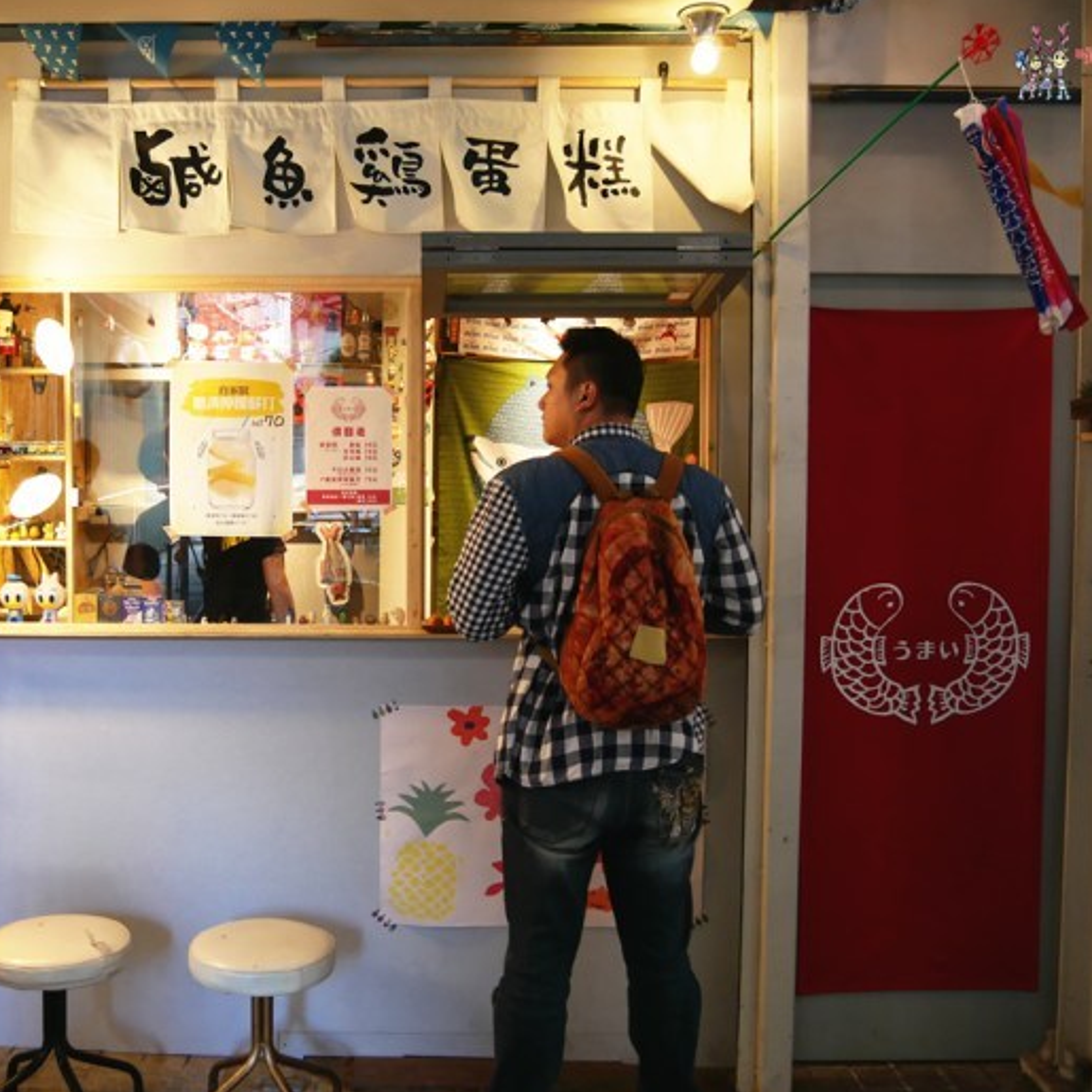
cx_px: 426
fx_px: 1213
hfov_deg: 48.1
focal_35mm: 34
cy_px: 552
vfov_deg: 48.4
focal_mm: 14
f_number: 3.5
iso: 800
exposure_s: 1/40
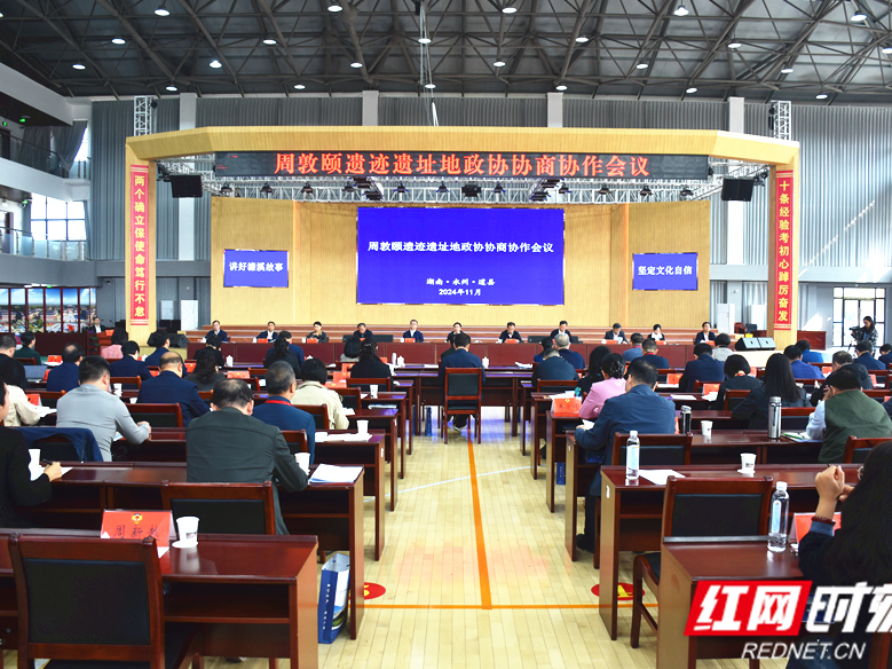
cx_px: 453
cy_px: 338
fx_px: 773
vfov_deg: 46.8
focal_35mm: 30
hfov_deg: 60.0
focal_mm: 18
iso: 200
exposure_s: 1/50
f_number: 3.5
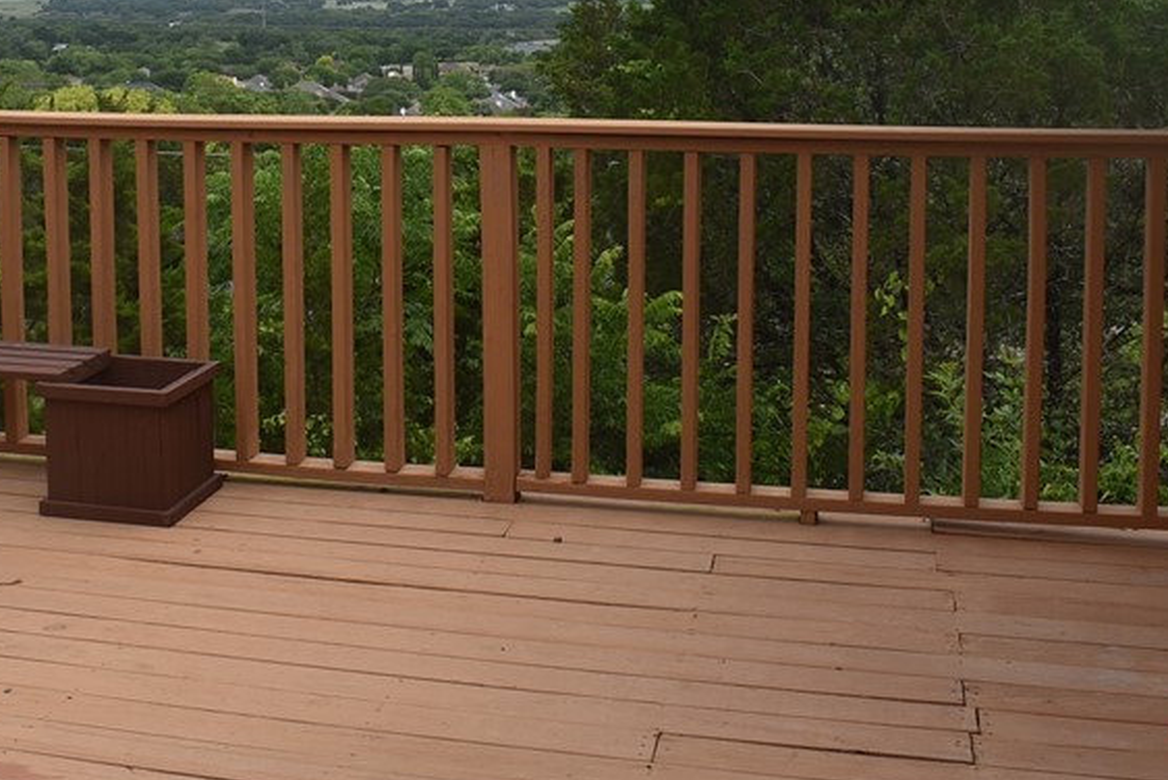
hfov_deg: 37.6
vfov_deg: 25.1
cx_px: 363
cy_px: 46
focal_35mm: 52
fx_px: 1688
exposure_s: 1/200
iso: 100
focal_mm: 18
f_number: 8
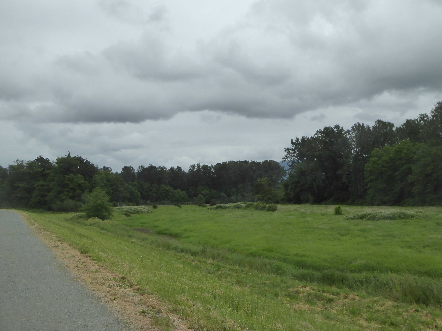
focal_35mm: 39
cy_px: 166
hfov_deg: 47.9
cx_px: 221
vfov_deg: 36.8
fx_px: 498
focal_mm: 6.7
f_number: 4.5
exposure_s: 1/800
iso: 200
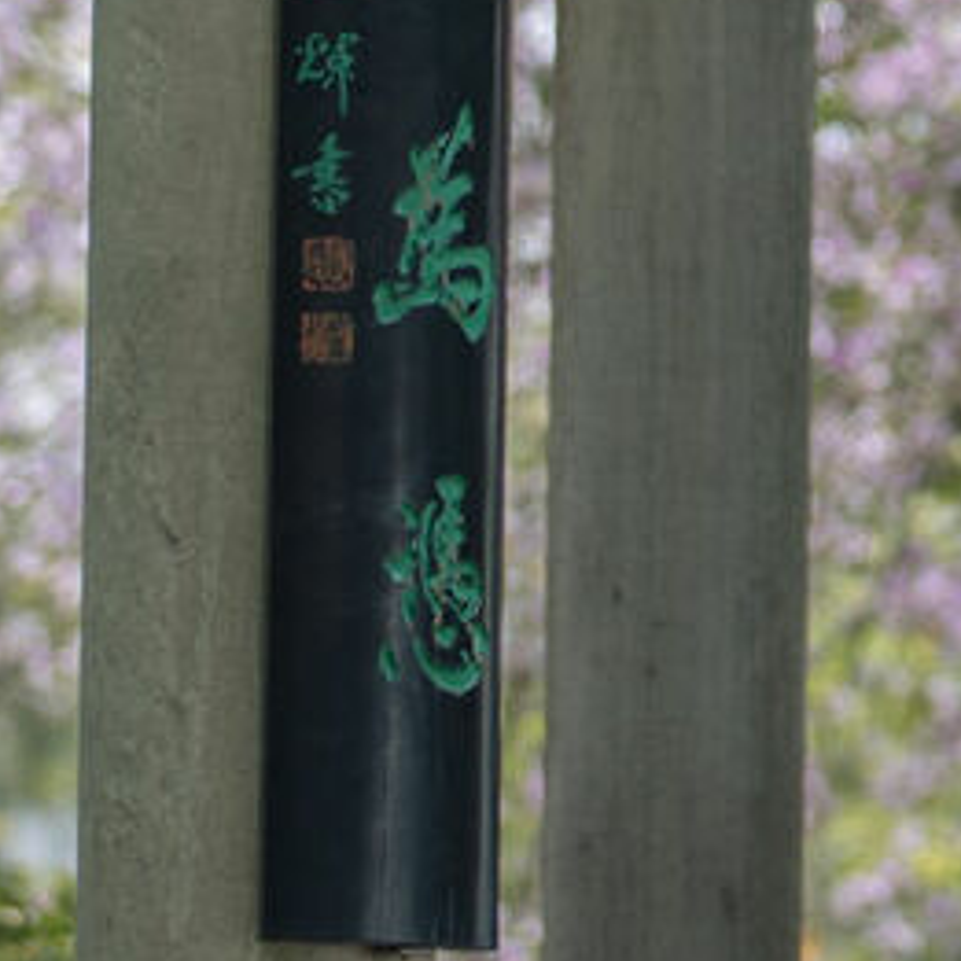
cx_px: 1127
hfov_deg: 3.3
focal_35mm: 523
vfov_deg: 3.3
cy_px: -602
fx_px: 16427
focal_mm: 102
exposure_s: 1/1000
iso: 125
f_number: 2.8
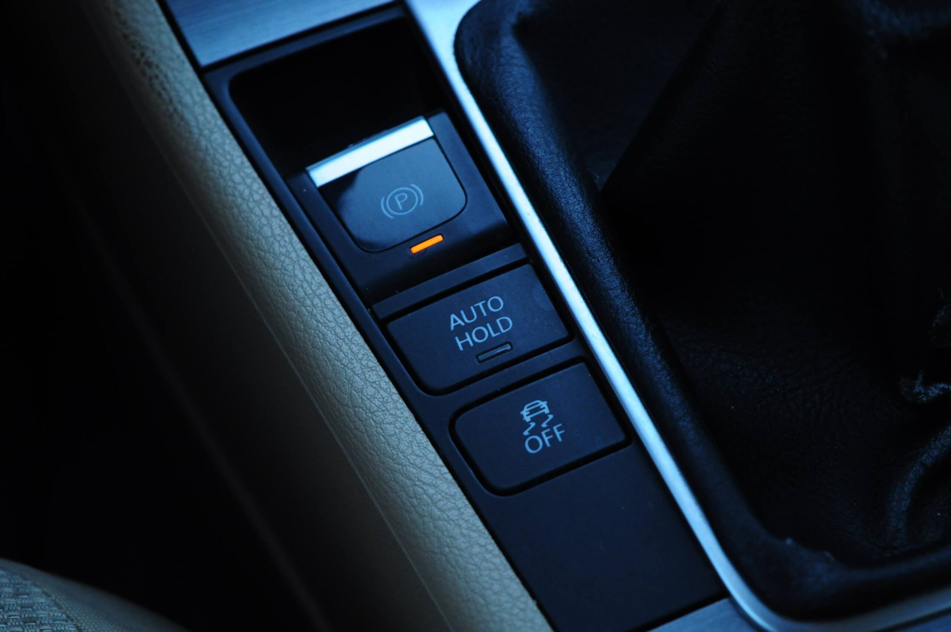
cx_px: 476
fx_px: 1900
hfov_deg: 28.1
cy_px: 316
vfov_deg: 18.9
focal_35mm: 72
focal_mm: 48
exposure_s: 1/80
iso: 1000
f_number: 5.6
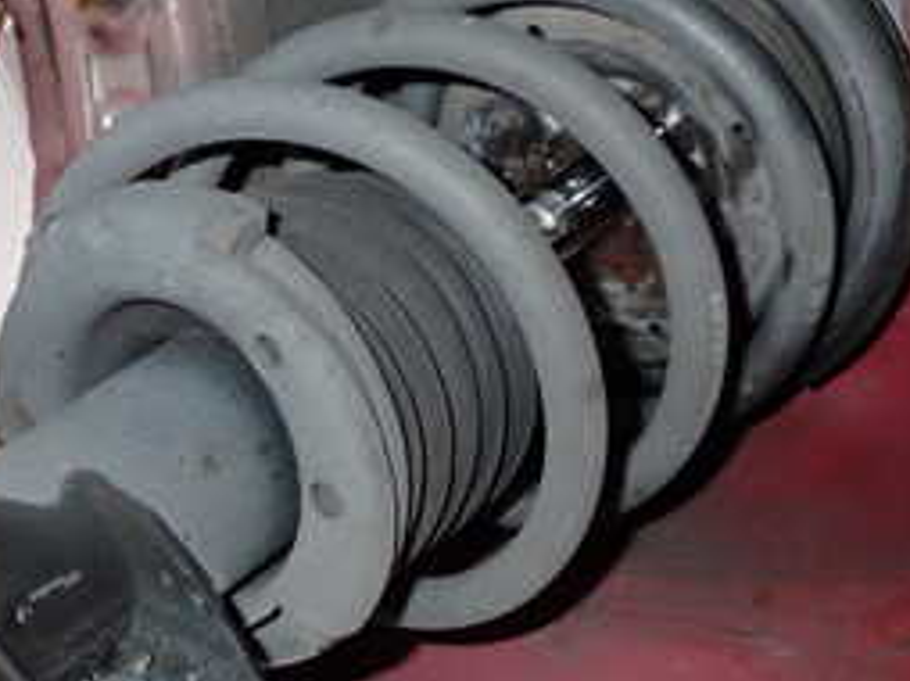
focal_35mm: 71
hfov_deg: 26.0
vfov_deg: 20.1
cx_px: -7
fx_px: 1865
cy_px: 659
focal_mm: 5.4
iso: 400
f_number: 2.3
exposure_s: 1/125
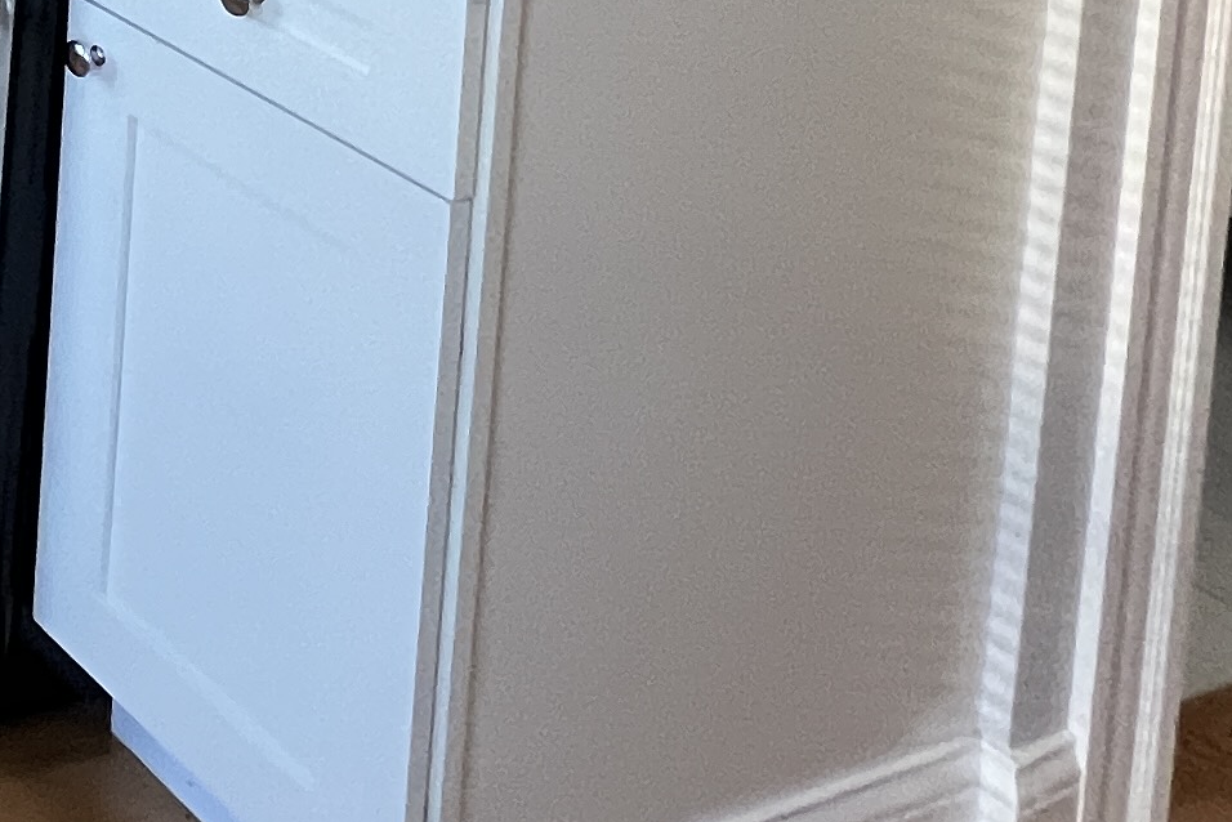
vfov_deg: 18.1
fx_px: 1951
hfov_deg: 24.3
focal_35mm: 57
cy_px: -718
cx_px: -763
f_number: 1.8
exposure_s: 1/120
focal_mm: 1.57
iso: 250
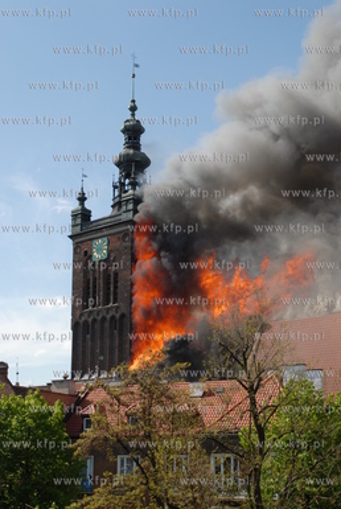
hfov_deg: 24.9
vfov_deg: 36.5
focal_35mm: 55
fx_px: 772
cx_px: 173
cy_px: 263
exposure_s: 1/320
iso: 100
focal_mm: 35
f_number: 6.3
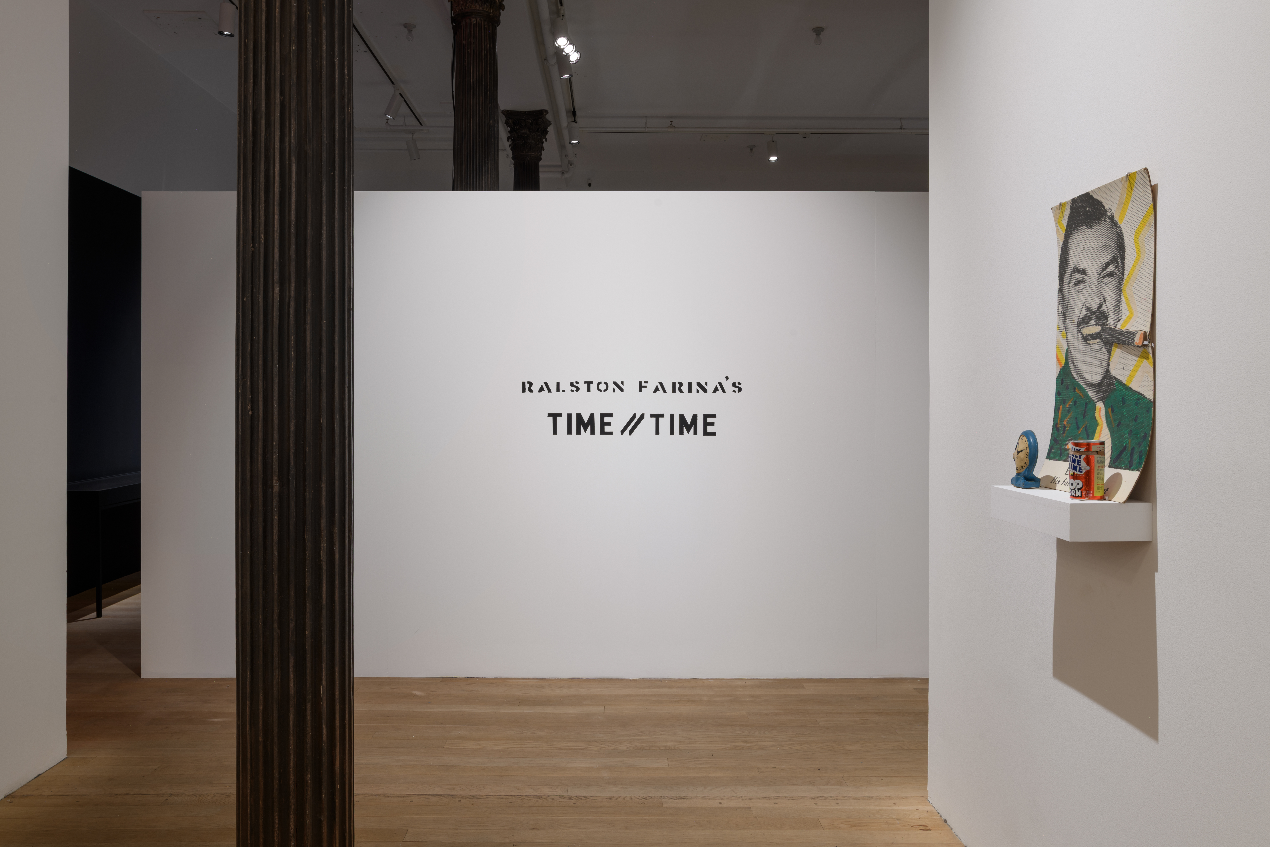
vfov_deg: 49.6
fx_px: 917
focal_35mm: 26
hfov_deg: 69.4
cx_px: 635
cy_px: 424
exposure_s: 10
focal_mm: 26
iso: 31
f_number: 11
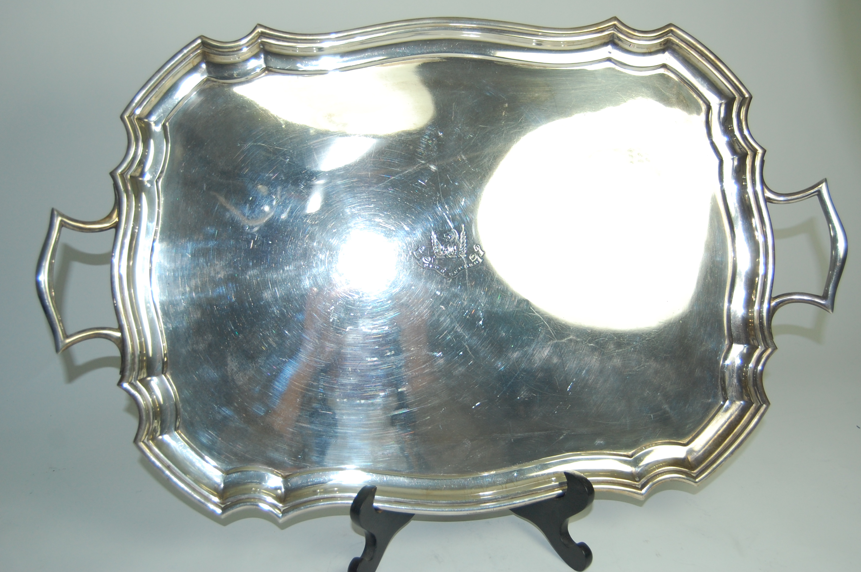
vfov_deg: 33.3
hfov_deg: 48.5
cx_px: 433
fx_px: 956
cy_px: 281
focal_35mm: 40
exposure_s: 1/400
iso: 400
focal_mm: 26
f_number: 4.2
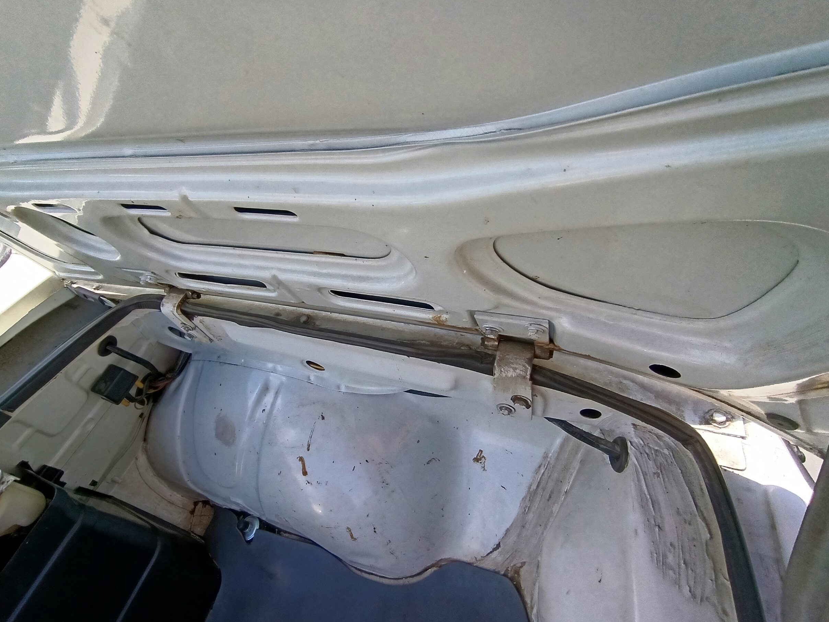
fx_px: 407
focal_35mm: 17
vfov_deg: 74.7
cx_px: 390
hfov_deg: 90.9
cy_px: 299
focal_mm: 1.65
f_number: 2.2
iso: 50
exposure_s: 1/234
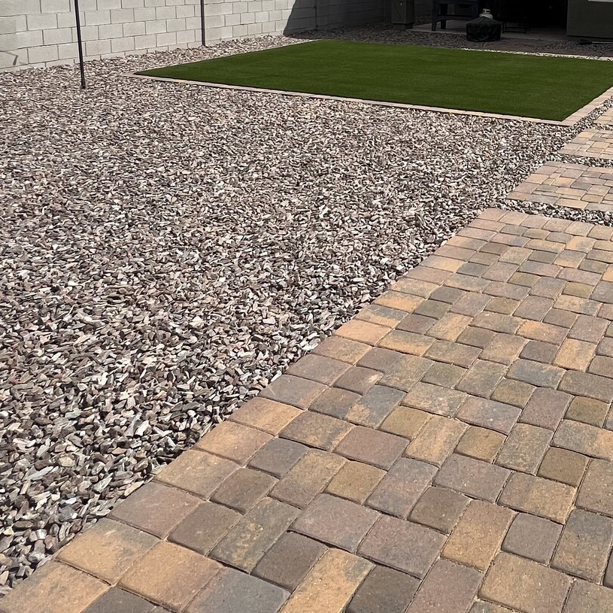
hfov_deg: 47.2
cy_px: 63
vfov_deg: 47.3
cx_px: 552
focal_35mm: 31
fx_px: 621
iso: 32
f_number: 1.8
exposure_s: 1/1698
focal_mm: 1.57
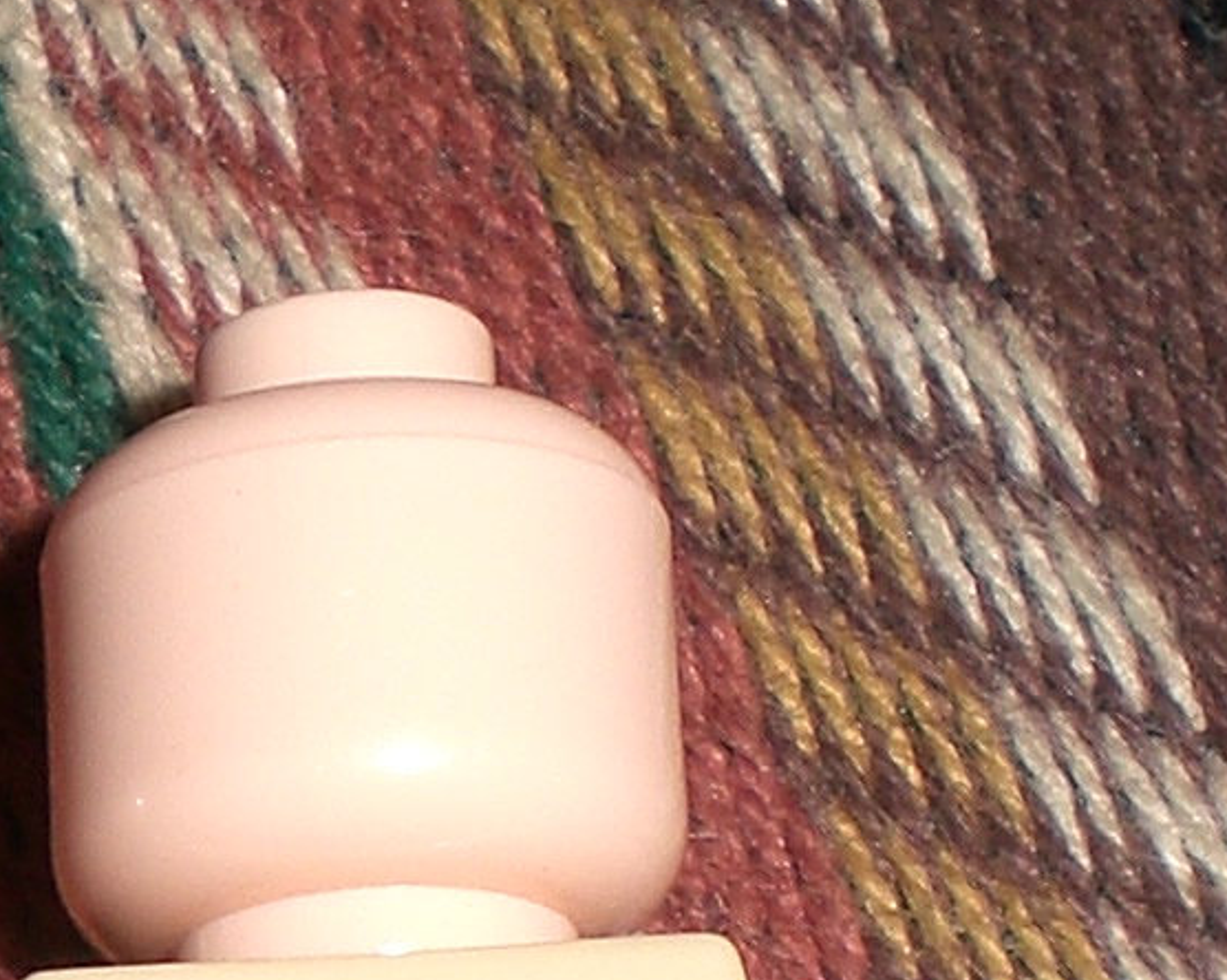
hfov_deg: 10.0
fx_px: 6822
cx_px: -516
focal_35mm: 188
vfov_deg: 8.0
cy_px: 1719
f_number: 4.4
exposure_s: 1/60
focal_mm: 6.3
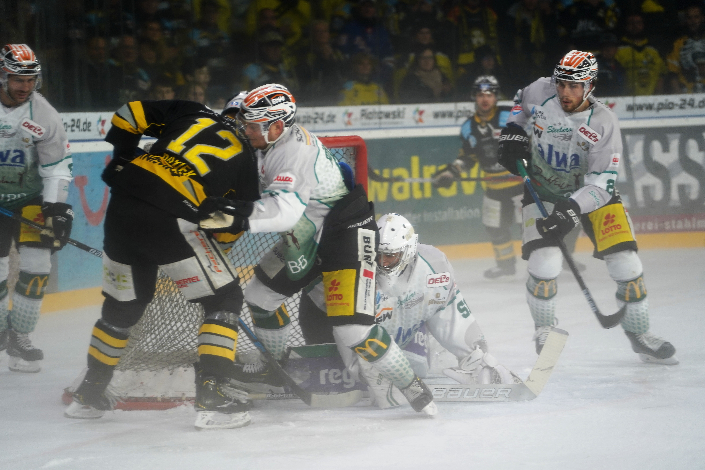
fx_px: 3368
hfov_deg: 11.9
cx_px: 352
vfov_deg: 8.0
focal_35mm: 172
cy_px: 235
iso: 400
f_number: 4
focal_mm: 172
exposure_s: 1/200
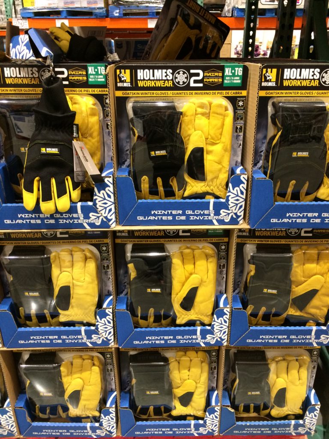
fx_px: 367
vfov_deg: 61.7
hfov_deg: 48.2
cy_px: 220
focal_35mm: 29
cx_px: 164
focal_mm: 4.15
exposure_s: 1/30
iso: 200
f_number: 2.2
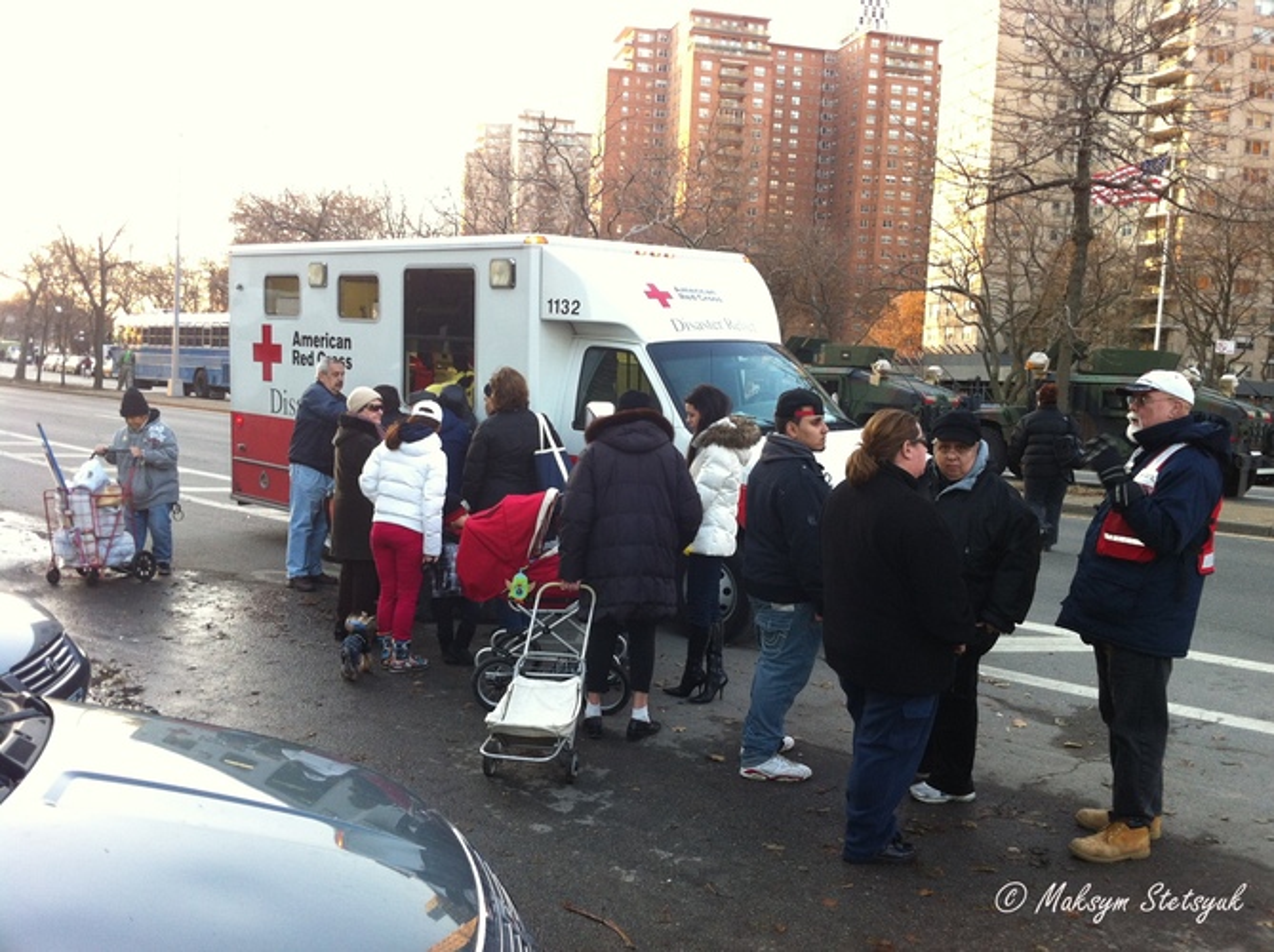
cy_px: 476
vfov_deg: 40.6
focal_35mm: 35
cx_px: 637
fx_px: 1287
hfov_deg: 52.7
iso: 100
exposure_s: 1/40
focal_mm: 3.85
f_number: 2.8
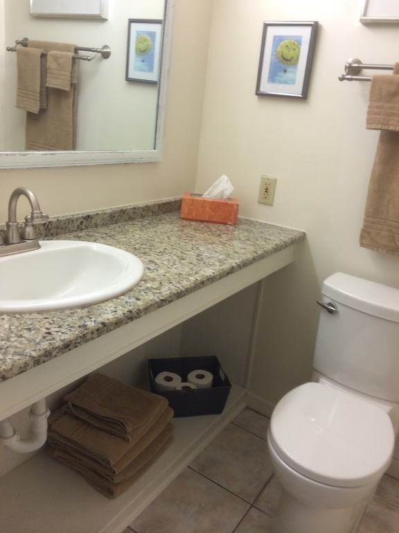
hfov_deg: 46.8
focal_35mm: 30
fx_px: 461
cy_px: 266
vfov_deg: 60.0
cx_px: 200
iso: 80
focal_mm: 4.12
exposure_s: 1/30
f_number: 2.2
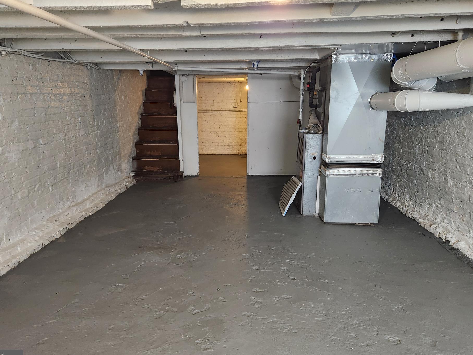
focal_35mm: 26
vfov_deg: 53.0
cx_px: 225
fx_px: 355
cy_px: 171
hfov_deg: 67.3
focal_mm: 5.4
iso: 400
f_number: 1.8
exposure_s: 1/120
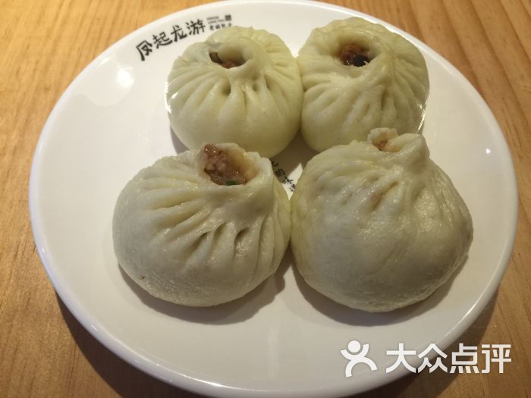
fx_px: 445
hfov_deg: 61.7
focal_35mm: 29
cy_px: 199
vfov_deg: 48.2
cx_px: 266
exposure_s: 1/15
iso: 32
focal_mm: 4.15
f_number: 2.2
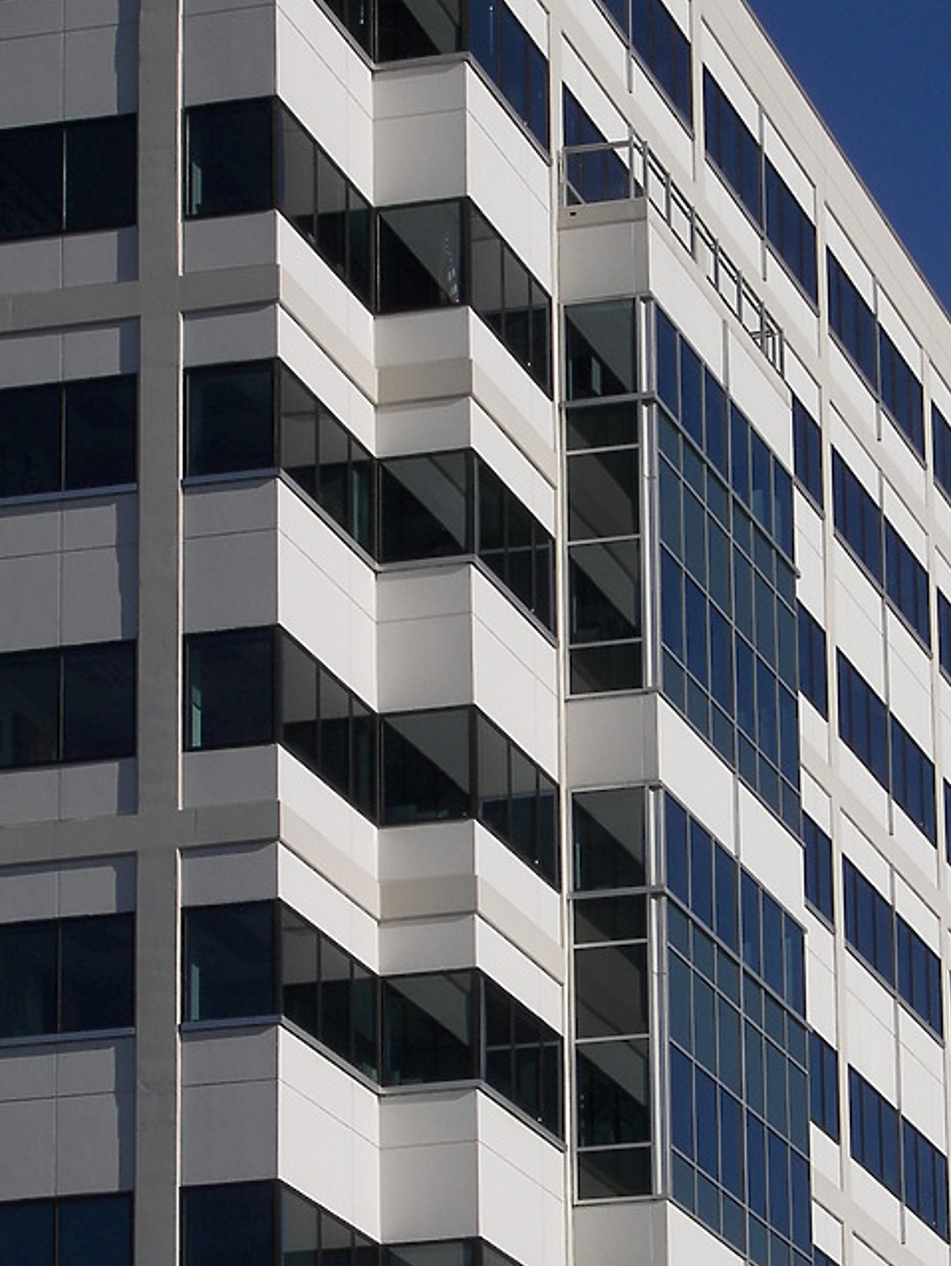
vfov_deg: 12.0
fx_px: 6040
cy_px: 885
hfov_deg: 9.0
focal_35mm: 165
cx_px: 648
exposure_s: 1/800
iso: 50
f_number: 4.5
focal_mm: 19.5
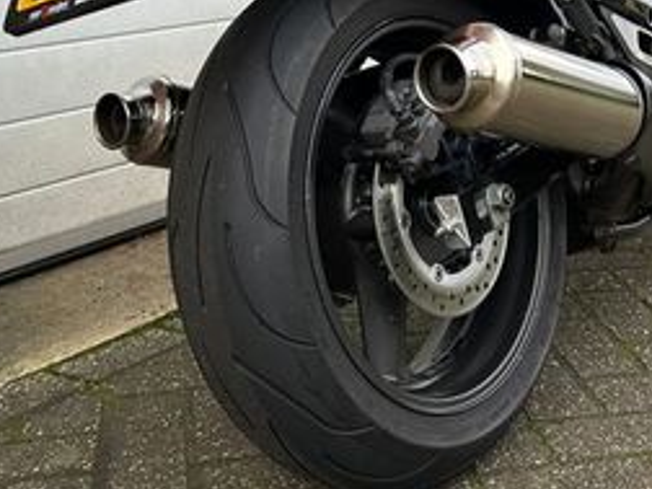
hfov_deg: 31.1
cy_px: -5
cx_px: 497
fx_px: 1149
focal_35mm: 61
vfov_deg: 23.0
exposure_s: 1/623
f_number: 1.78
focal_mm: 6.86
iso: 80
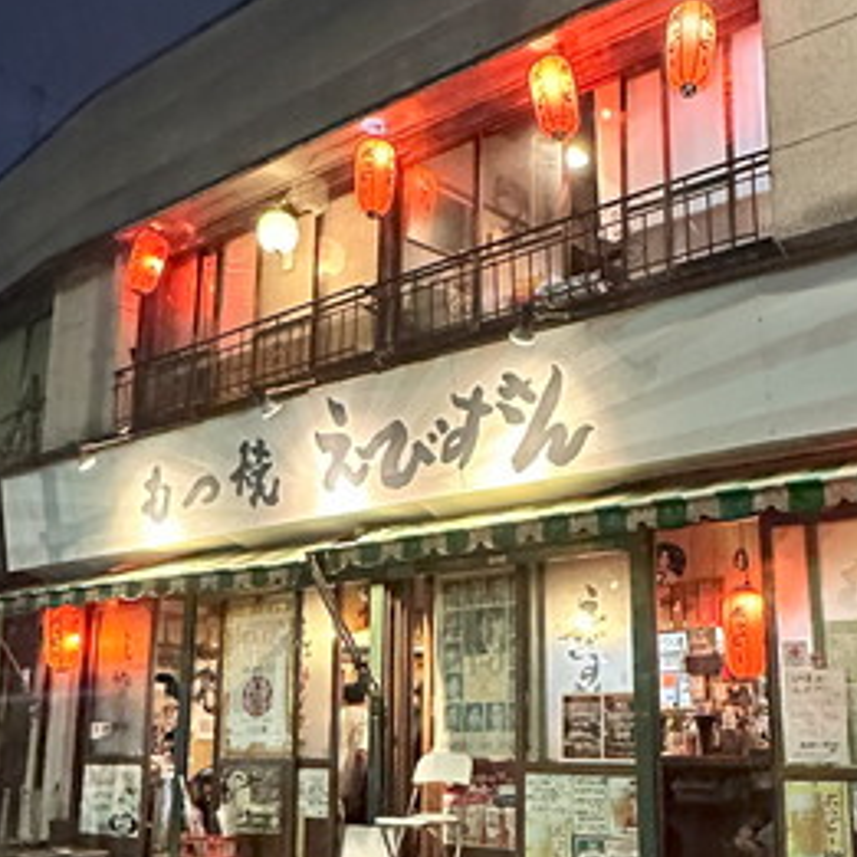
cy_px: 532
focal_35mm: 38
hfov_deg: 43.6
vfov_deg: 43.5
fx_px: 1064
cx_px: 512
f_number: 2.2
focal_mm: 2.22
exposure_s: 1/50
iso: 1000
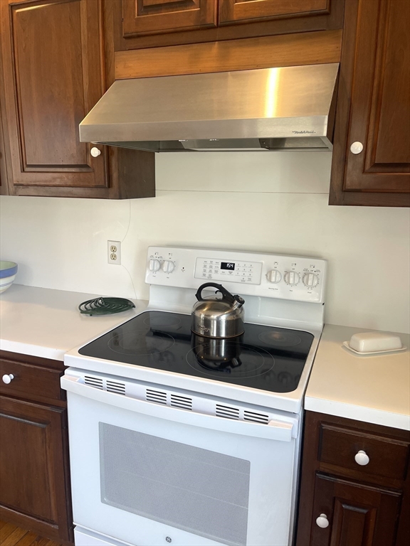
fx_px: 395
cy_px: 273
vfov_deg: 69.4
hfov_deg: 54.9
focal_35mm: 25
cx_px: 205
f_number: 1.6
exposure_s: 1/120
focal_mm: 5.1
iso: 125
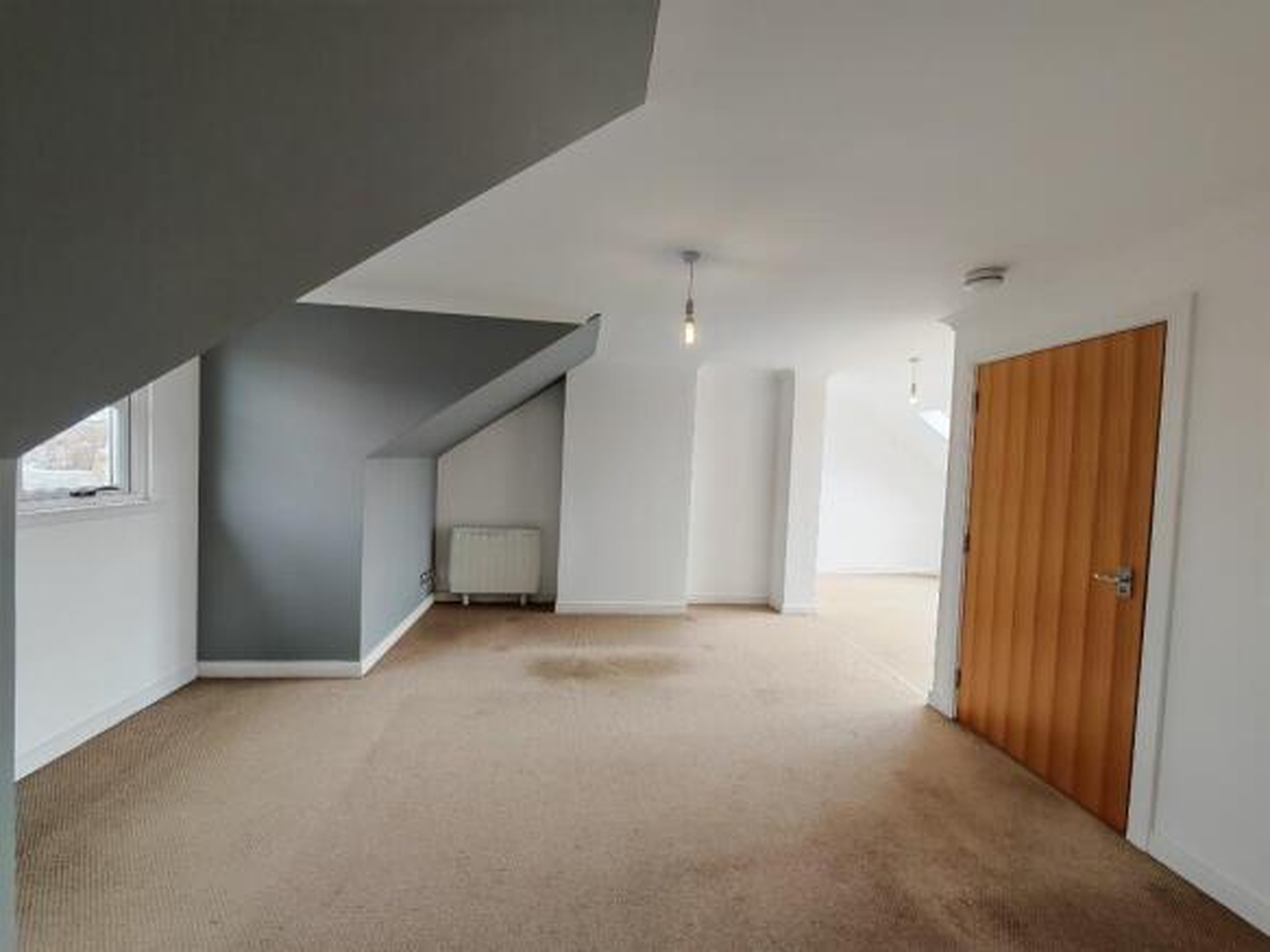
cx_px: 635
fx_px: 440
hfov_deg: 110.5
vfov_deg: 94.5
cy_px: 476
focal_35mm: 12
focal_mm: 1.82
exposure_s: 1/100
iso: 80
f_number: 2
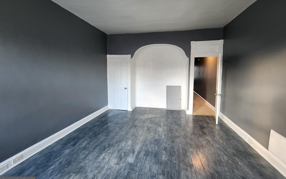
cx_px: 145
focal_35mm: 14
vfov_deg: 78.3
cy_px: 79
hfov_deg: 105.3
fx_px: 109
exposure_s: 1/60
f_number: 2.2
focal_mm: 2.2
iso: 400
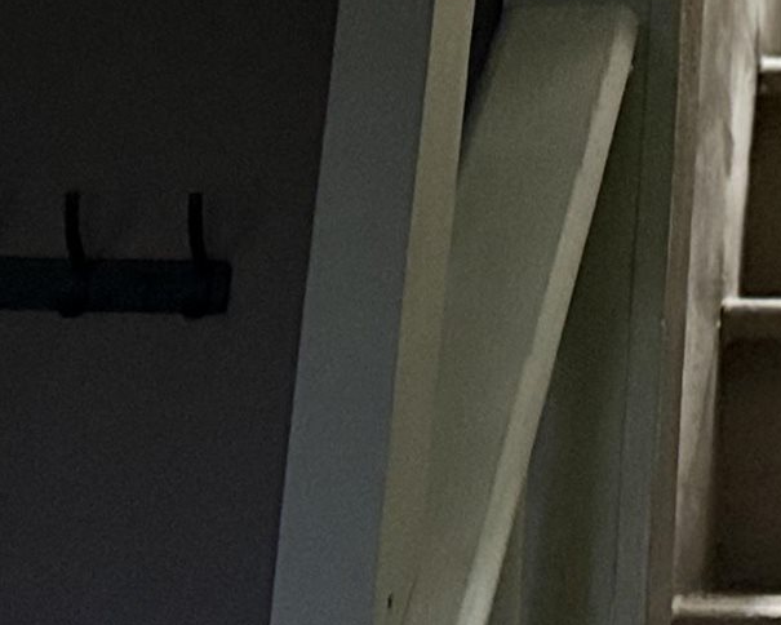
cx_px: 1064
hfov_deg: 15.3
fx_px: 2751
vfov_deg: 12.0
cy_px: -466
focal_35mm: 119
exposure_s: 1/40
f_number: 1.78
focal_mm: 6.76
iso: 1000
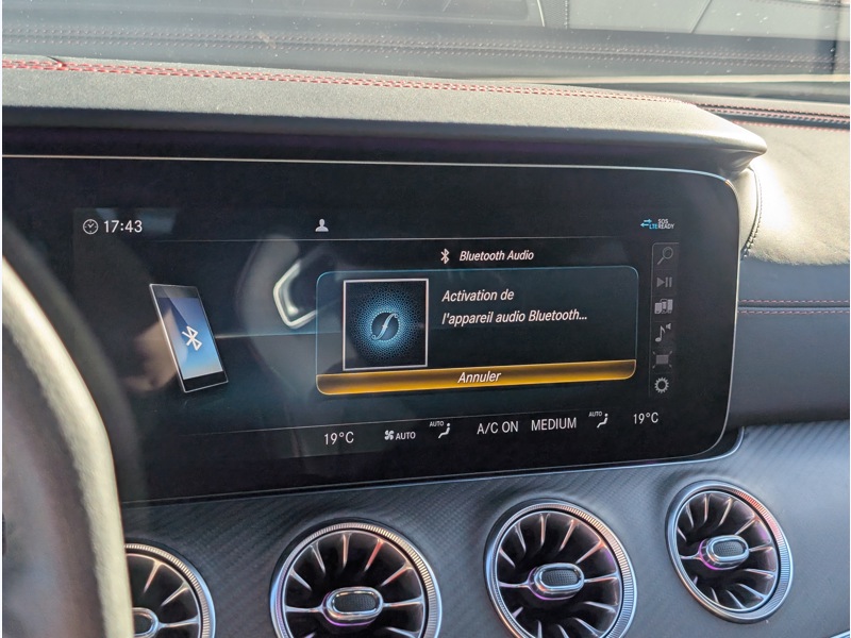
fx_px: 1205
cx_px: 426
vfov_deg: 29.7
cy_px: 319
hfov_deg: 38.9
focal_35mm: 49
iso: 18
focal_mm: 6.9
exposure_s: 1/282
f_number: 1.68
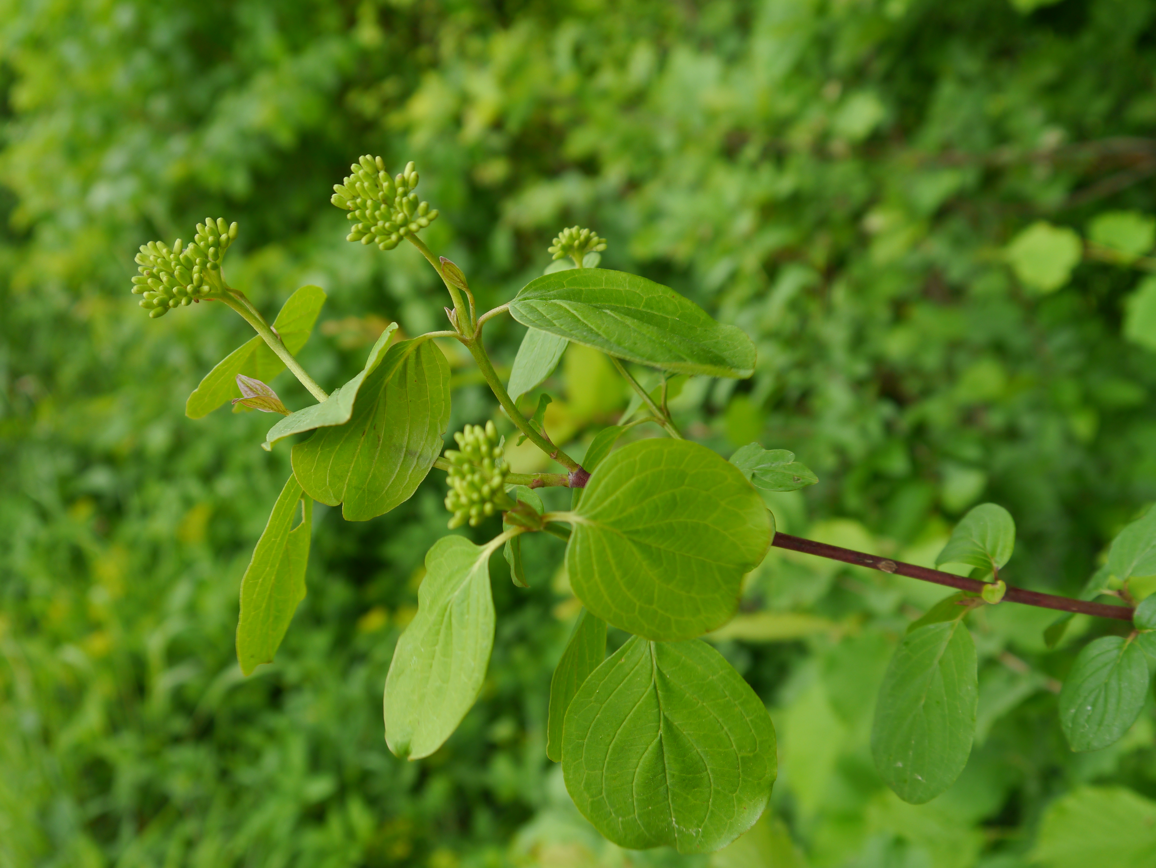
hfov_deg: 46.8
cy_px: 434
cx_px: 578
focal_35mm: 40
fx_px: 1336
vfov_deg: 36.0
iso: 160
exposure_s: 1/125
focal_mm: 20
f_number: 4.5
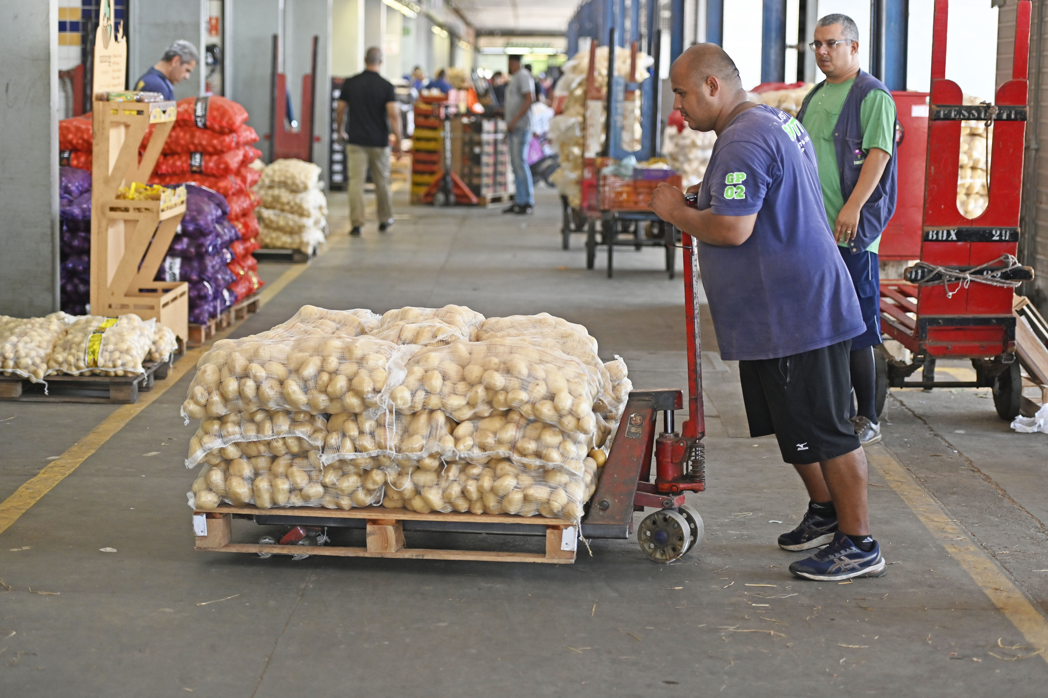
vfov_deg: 16.6
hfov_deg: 24.8
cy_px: 349
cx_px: 524
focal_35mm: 82
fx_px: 2385
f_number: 2.8
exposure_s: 1/400
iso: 1250
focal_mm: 82
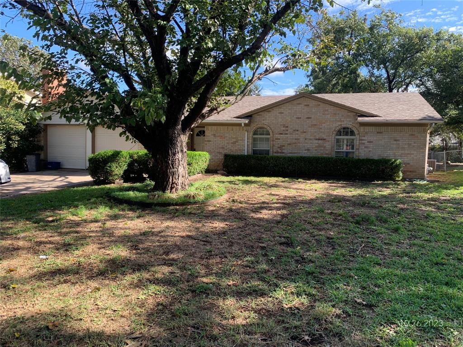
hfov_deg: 67.3
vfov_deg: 53.1
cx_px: 232
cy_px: 174
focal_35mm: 26
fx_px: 348
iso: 25
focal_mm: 4.25
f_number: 1.8
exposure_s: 1/441
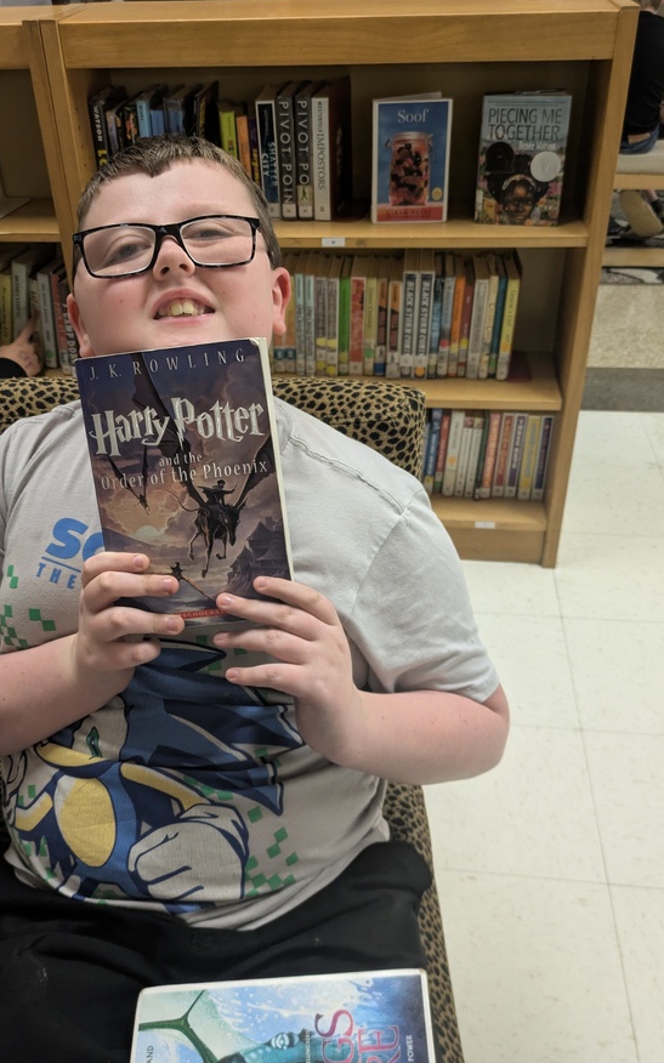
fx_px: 898
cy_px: 517
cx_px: 320
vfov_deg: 61.2
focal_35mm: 31
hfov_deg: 40.6
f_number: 1.89
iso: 295
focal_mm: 5.43
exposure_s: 1/120
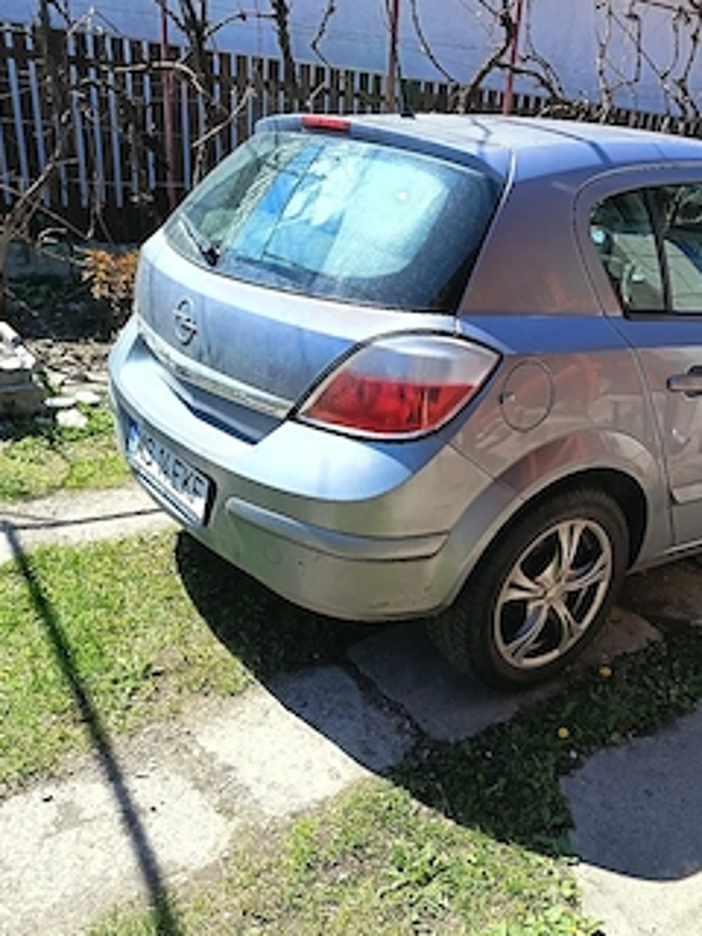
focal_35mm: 30
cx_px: 436
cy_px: 524
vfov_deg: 59.8
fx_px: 811
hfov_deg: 46.4
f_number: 1.75
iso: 100
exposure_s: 1/400
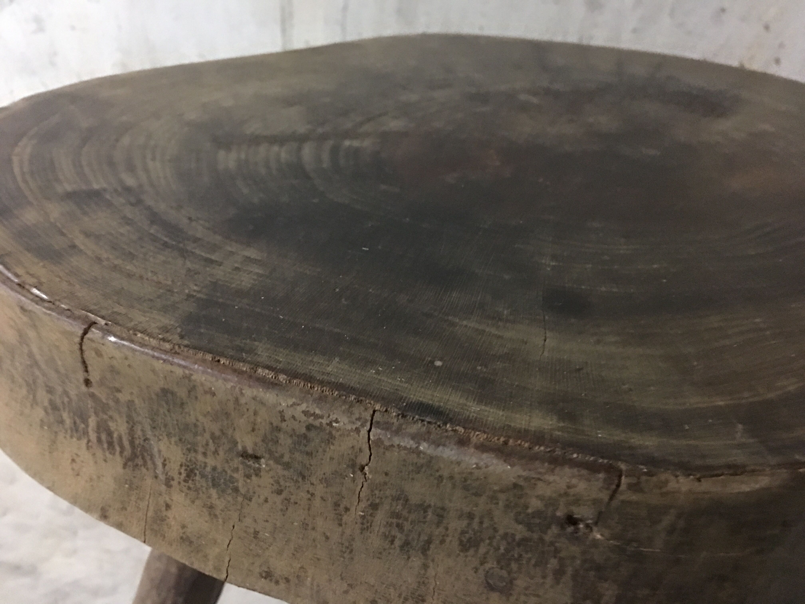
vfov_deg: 48.2
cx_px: 402
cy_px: 302
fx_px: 674
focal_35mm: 29
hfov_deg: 61.7
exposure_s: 1/4
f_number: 2.2
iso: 250
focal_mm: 4.15
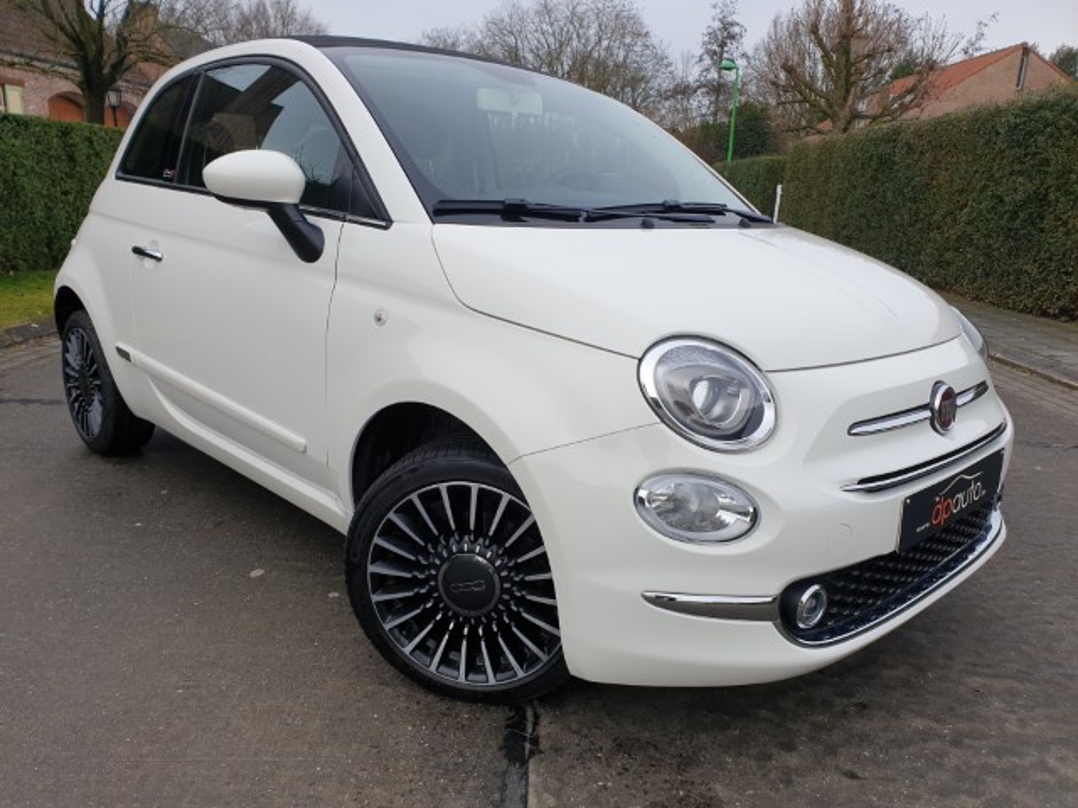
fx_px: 810
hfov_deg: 67.3
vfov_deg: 53.1
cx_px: 539
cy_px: 404
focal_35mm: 26
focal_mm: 4.3
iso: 50
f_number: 2.4
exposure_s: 1/457
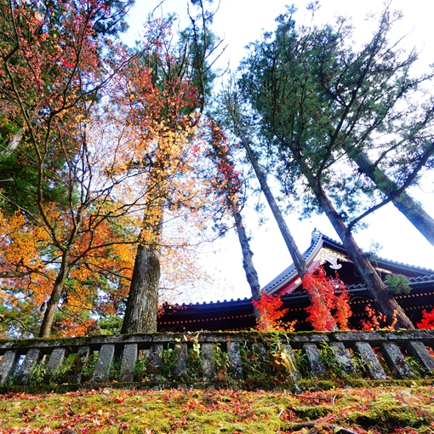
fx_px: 284
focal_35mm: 20
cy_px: 223
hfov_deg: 74.7
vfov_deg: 74.8
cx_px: 198
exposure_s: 1/60
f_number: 4
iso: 160
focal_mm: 10
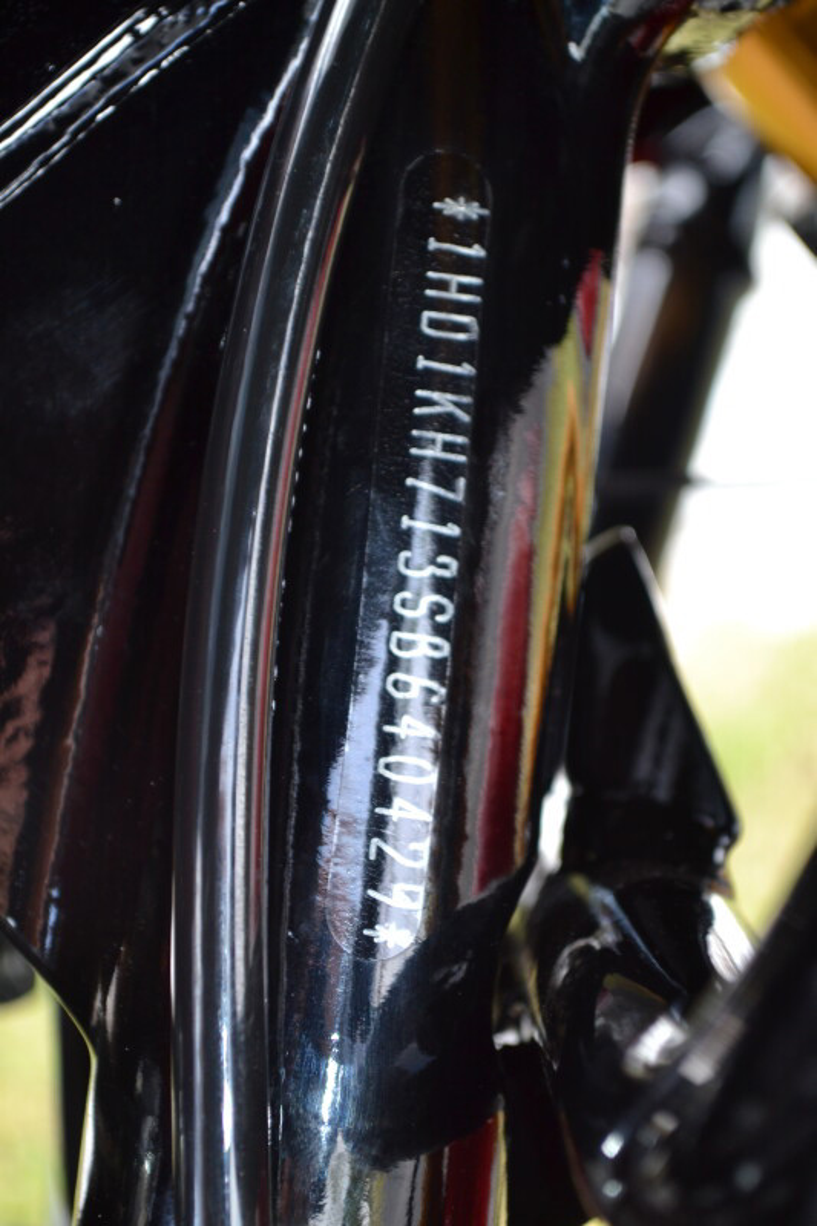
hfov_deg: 16.5
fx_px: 2809
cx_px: 408
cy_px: 613
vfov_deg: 24.6
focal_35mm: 82
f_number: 5.6
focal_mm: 55
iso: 400
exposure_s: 1/60
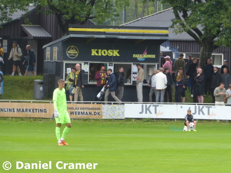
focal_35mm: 400
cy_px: 86
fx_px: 2671
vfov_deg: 3.7
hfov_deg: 5.0
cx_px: 116
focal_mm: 71.7
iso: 160
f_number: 6
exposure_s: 1/100
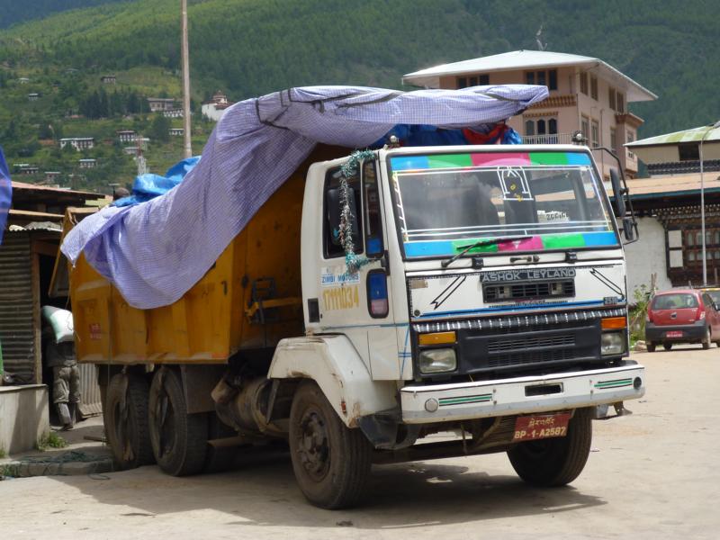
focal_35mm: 70
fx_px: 1456
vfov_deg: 21.0
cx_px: 360
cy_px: 270
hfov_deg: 27.8
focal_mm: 12.5
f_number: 5
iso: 100
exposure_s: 1/400
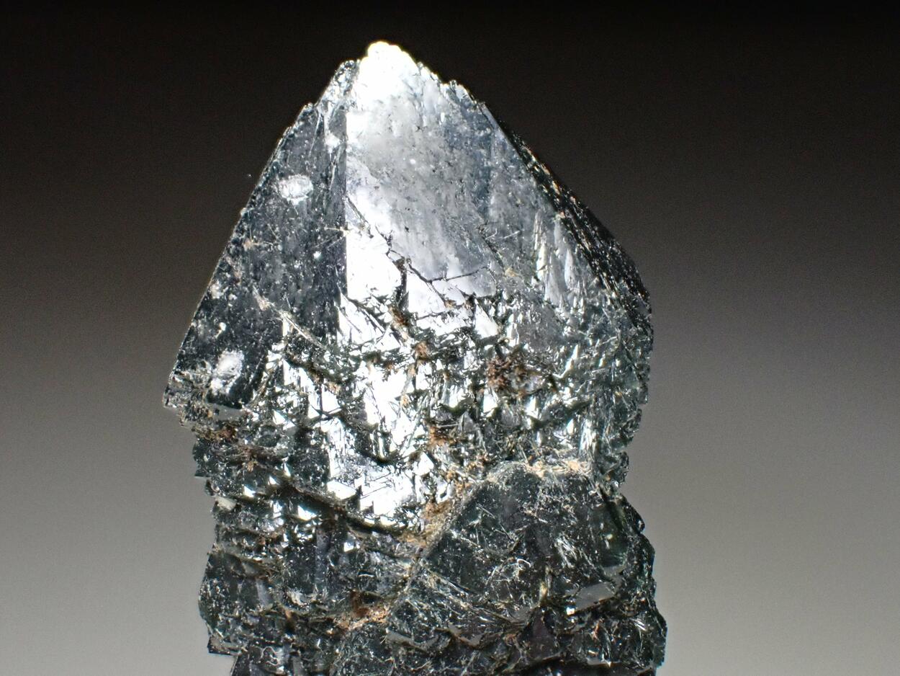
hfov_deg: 22.2
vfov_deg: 16.8
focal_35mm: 88
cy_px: 338
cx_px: 450
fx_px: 2288
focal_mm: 15.66
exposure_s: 1/160
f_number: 6.3
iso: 800
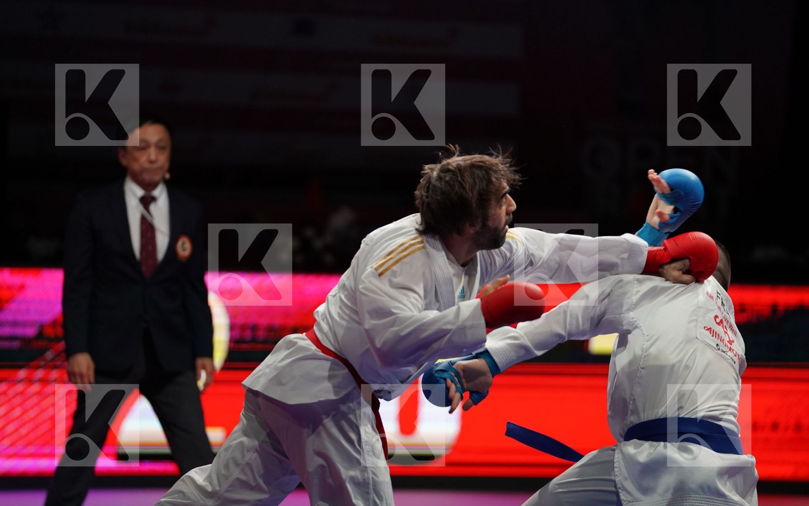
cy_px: 265
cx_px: 403
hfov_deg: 12.2
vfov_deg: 7.6
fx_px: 3792
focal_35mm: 172
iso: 2500
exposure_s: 1/1000
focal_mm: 168
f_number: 2.8
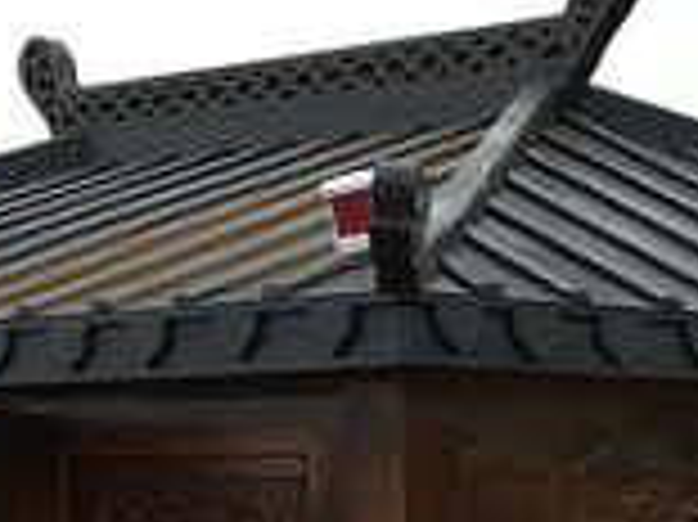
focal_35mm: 140
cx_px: 473
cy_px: 963
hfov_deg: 14.1
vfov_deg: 10.0
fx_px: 2821
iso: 25
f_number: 2.2
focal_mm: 4.15
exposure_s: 1/100
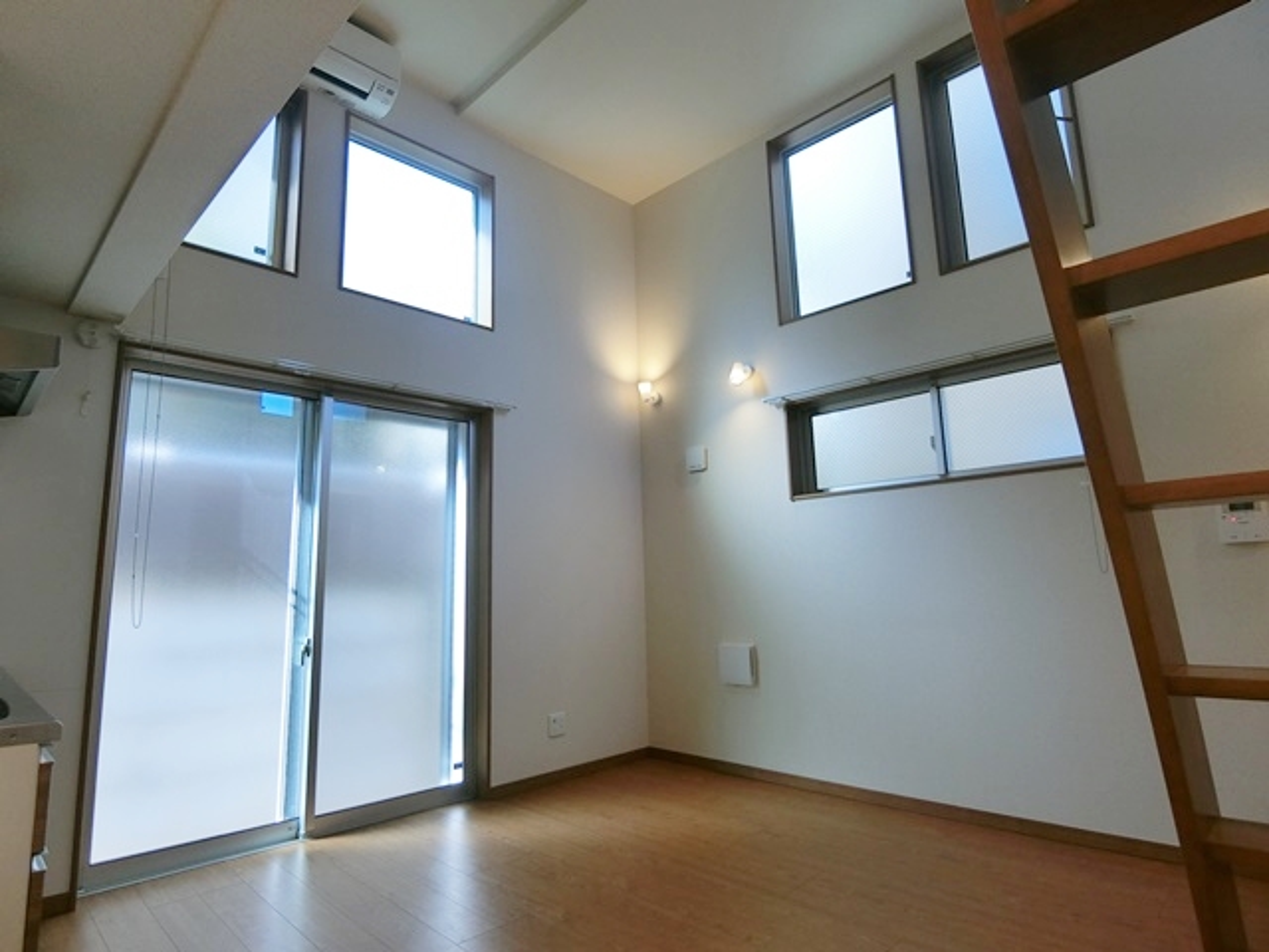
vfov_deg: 68.7
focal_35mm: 19
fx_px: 697
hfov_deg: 84.7
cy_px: 476
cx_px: 634
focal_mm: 4.06
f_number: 2.7
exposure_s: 1/125
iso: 125
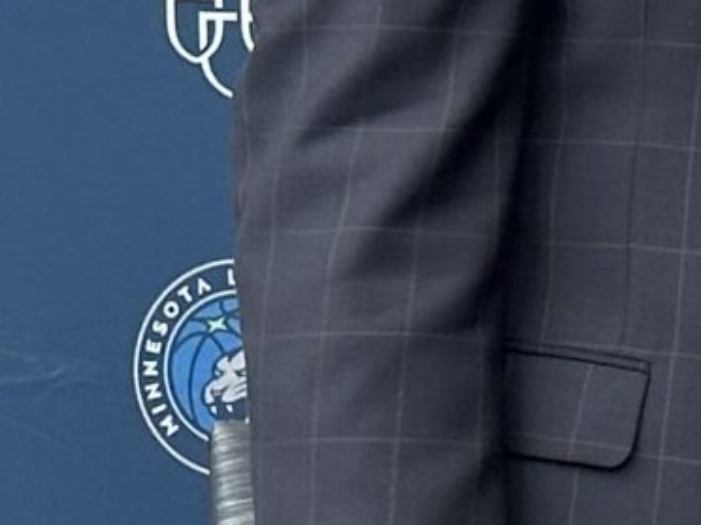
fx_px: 6683
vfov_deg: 4.5
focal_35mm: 330
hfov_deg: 5.9
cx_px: 1391
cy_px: 41
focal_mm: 6.86
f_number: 1.78
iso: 64
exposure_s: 1/120
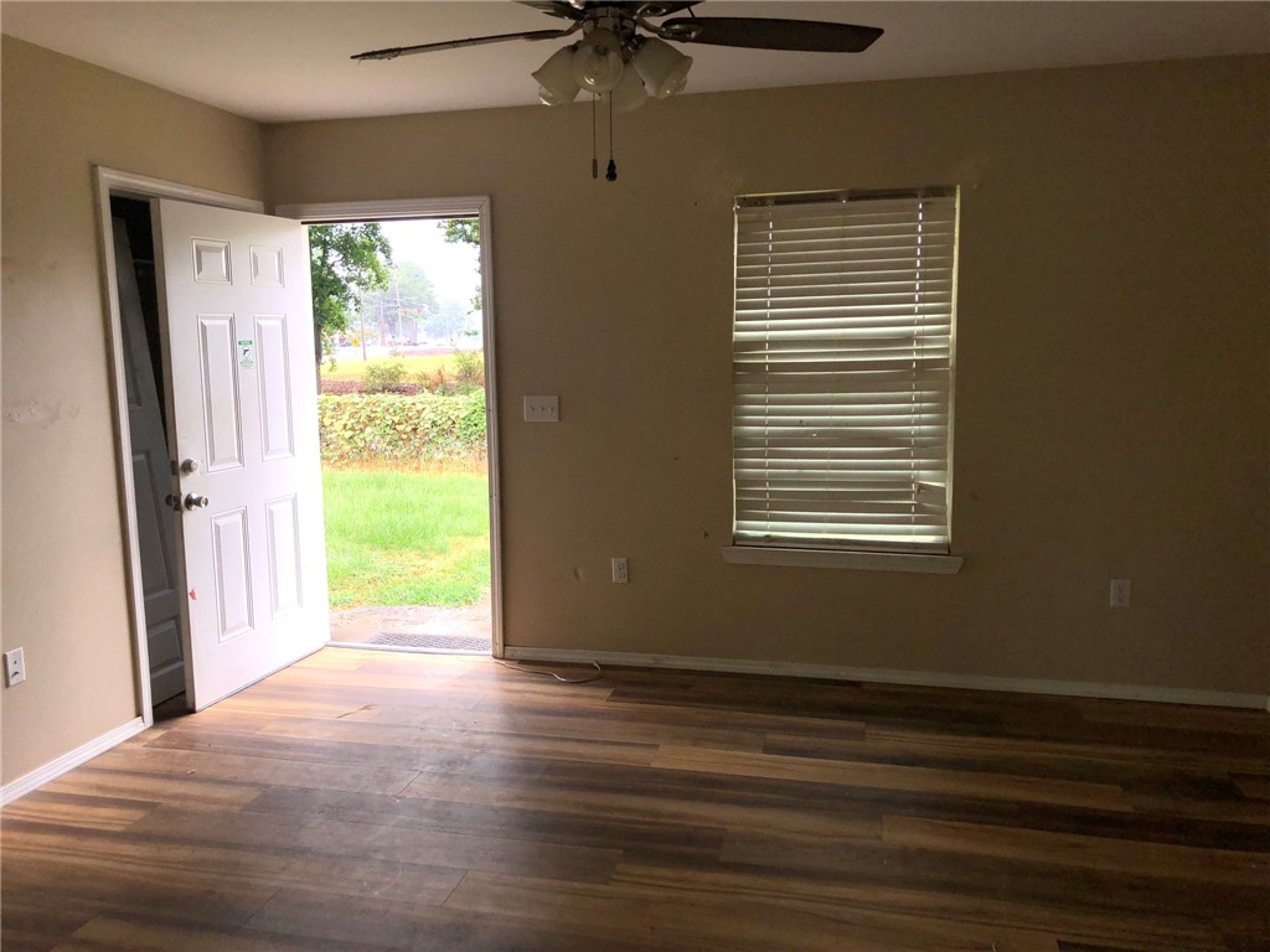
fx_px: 1027
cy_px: 476
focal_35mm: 28
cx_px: 635
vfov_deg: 49.7
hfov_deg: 63.4
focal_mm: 3.99
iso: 20
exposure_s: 1/170
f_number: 1.8
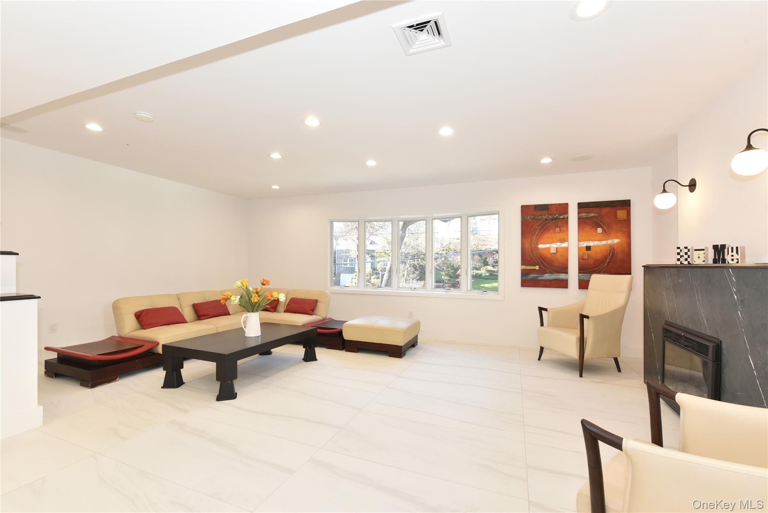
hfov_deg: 96.7
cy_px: 256
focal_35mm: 16
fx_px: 341
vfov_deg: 73.8
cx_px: 384
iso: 1250
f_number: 11
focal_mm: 16
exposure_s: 1/30
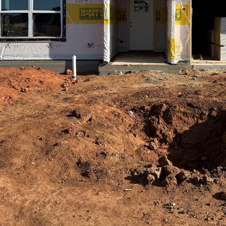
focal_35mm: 54
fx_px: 399
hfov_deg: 31.4
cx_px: 147
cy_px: 17
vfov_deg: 30.1
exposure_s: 1/4167
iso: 80
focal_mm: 6.76
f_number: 1.78
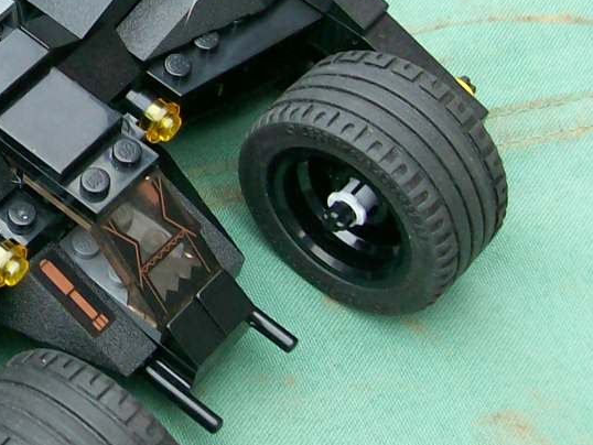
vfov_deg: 13.7
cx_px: -164
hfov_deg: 17.3
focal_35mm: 107
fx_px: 1834
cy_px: 30
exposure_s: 1/40.4
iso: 80
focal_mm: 6
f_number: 2.7
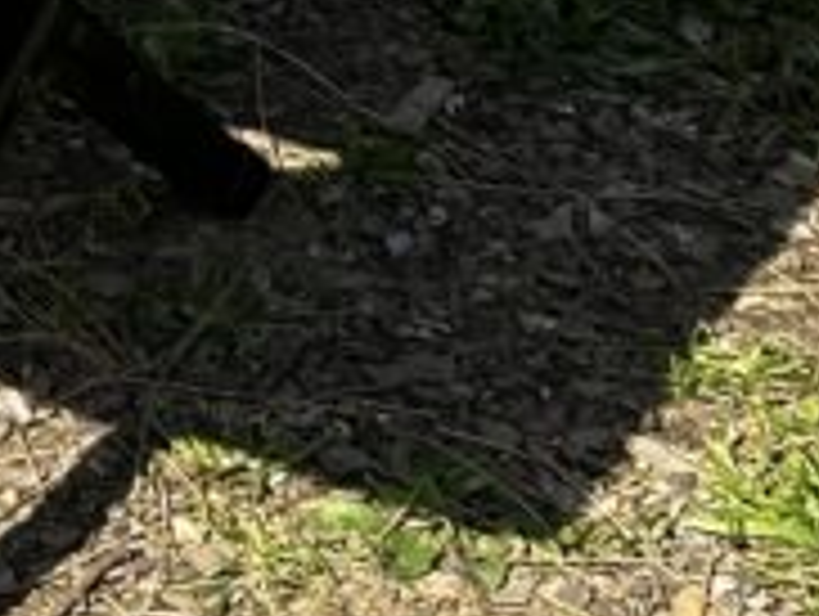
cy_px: -679
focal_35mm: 270
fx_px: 6397
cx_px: -954
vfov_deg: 5.4
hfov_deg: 7.0
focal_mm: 6.86
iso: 64
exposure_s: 1/1541
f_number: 1.78
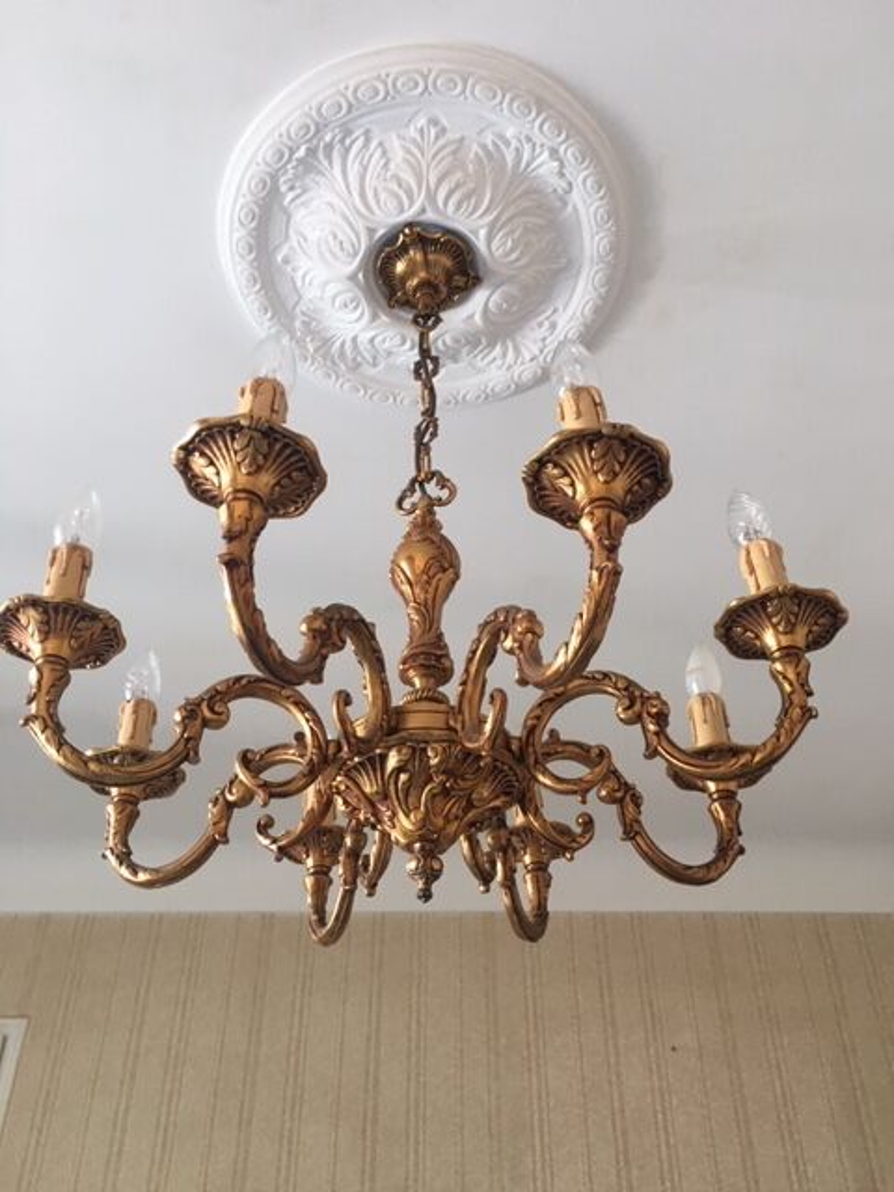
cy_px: 596
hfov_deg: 48.2
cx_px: 447
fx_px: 999
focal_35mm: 29
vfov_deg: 61.7
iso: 64
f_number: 2.2
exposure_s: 1/33
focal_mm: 4.15
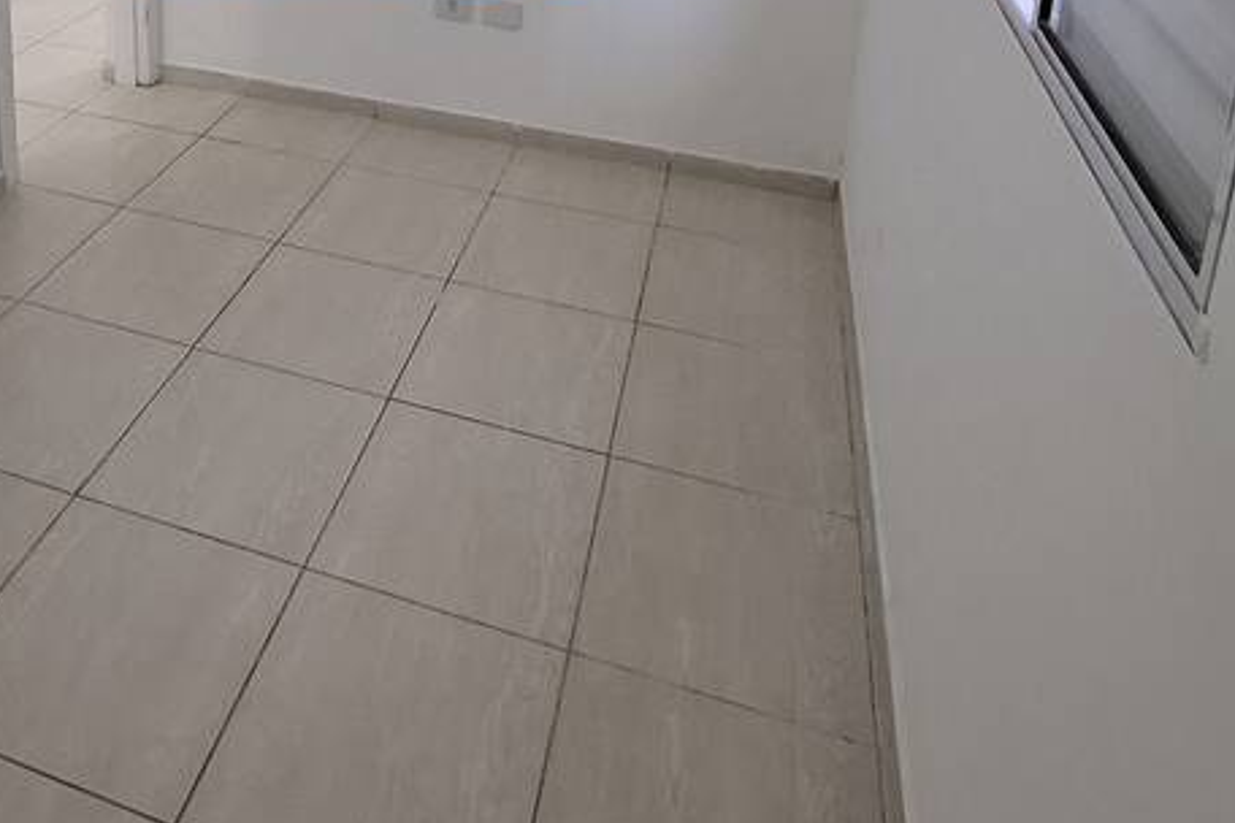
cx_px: 385
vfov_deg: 34.2
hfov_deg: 57.1
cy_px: -130
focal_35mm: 32
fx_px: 1098
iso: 100
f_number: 2.2
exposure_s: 1/40
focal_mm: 1.74
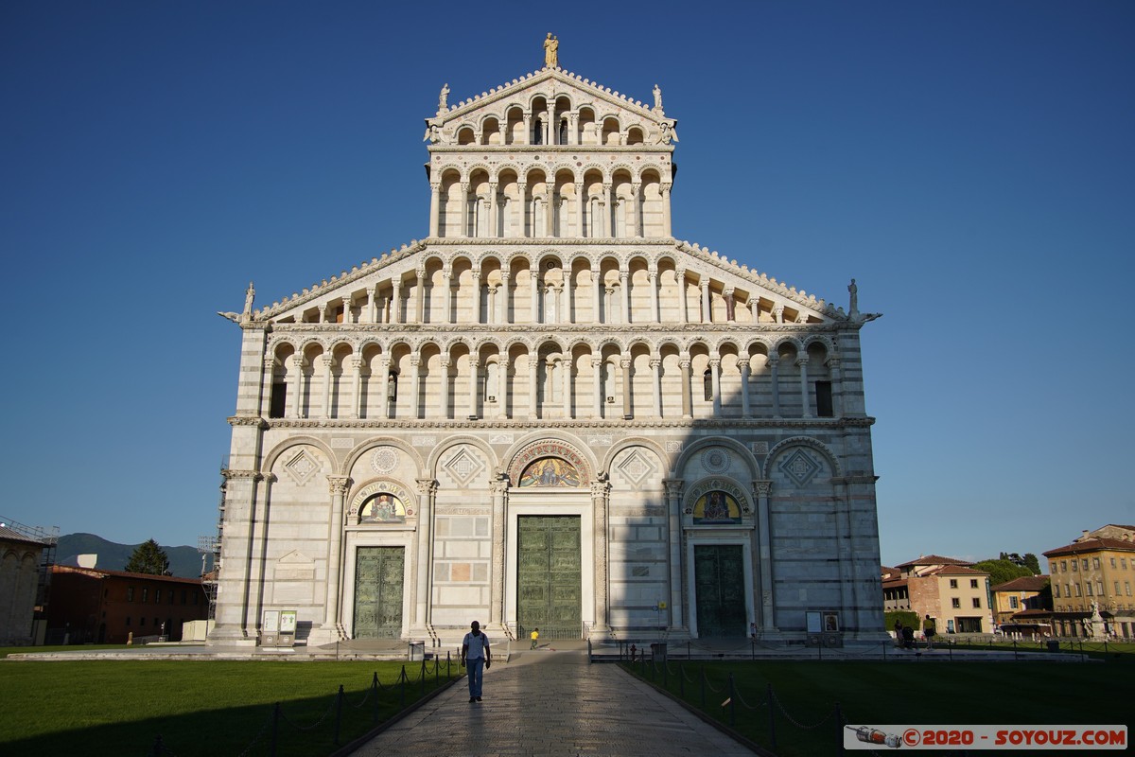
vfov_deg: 45.0
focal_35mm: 29
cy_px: 378
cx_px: 568
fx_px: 914
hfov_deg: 63.7
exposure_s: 1/400
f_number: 8
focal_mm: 29
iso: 100
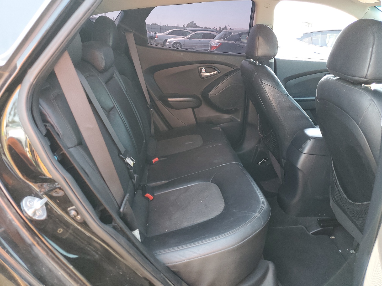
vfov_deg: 53.1
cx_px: 191
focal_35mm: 26
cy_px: 143
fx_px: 287
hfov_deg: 67.3
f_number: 1.5
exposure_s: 1/120
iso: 98
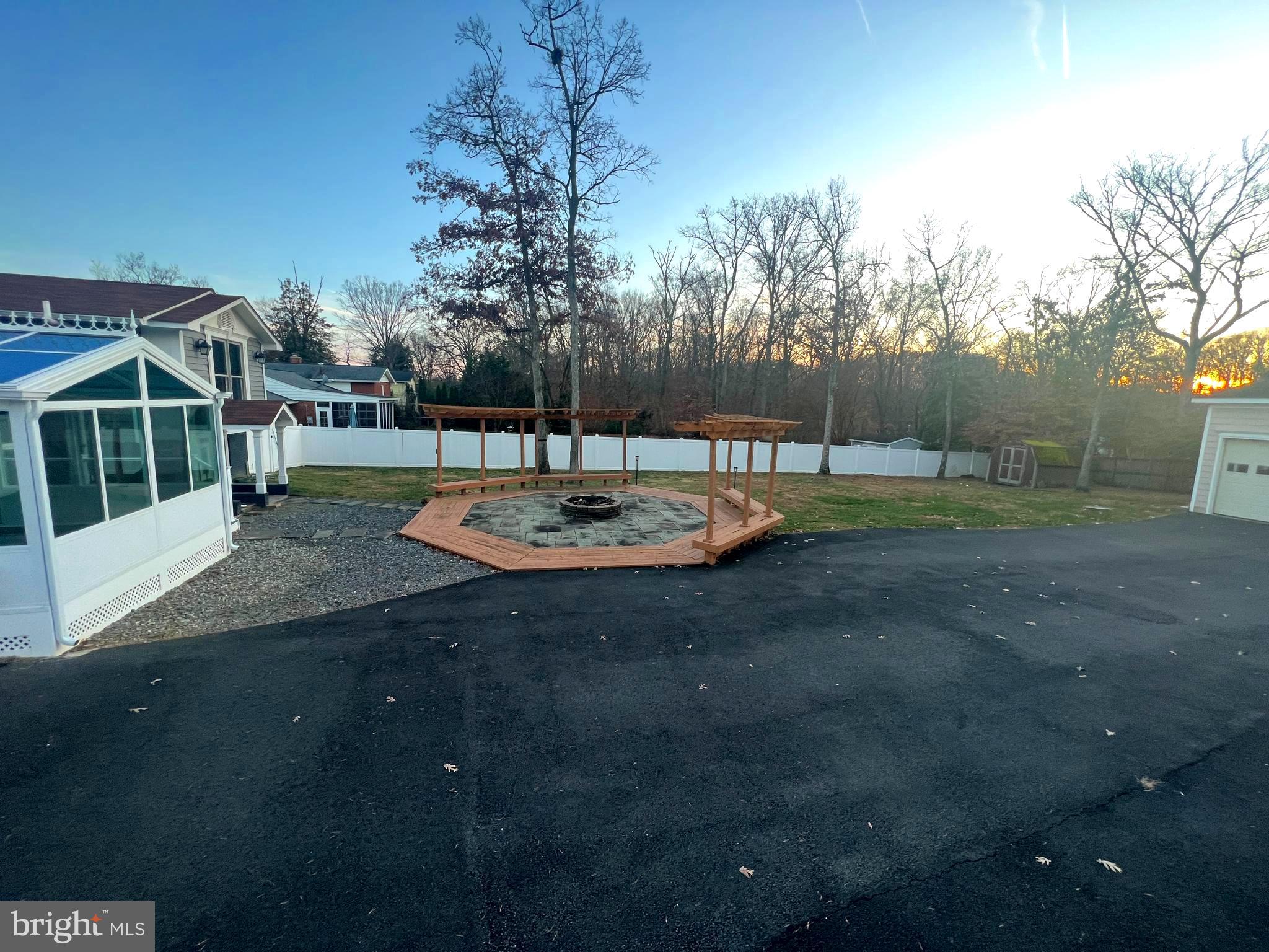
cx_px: 634
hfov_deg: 106.2
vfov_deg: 89.9
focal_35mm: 13
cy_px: 476
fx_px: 477
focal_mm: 1.57
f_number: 1.8
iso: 100
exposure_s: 1/99
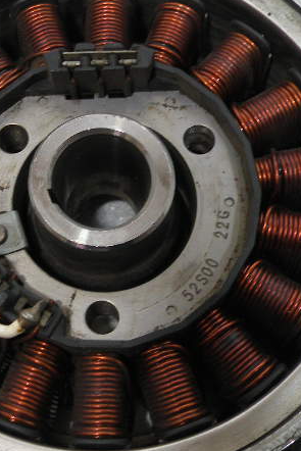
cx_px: 99
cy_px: 167
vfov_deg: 30.8
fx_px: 815
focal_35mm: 65
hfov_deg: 20.9
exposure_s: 1/59.7
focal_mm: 4.7
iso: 87
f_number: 2.8
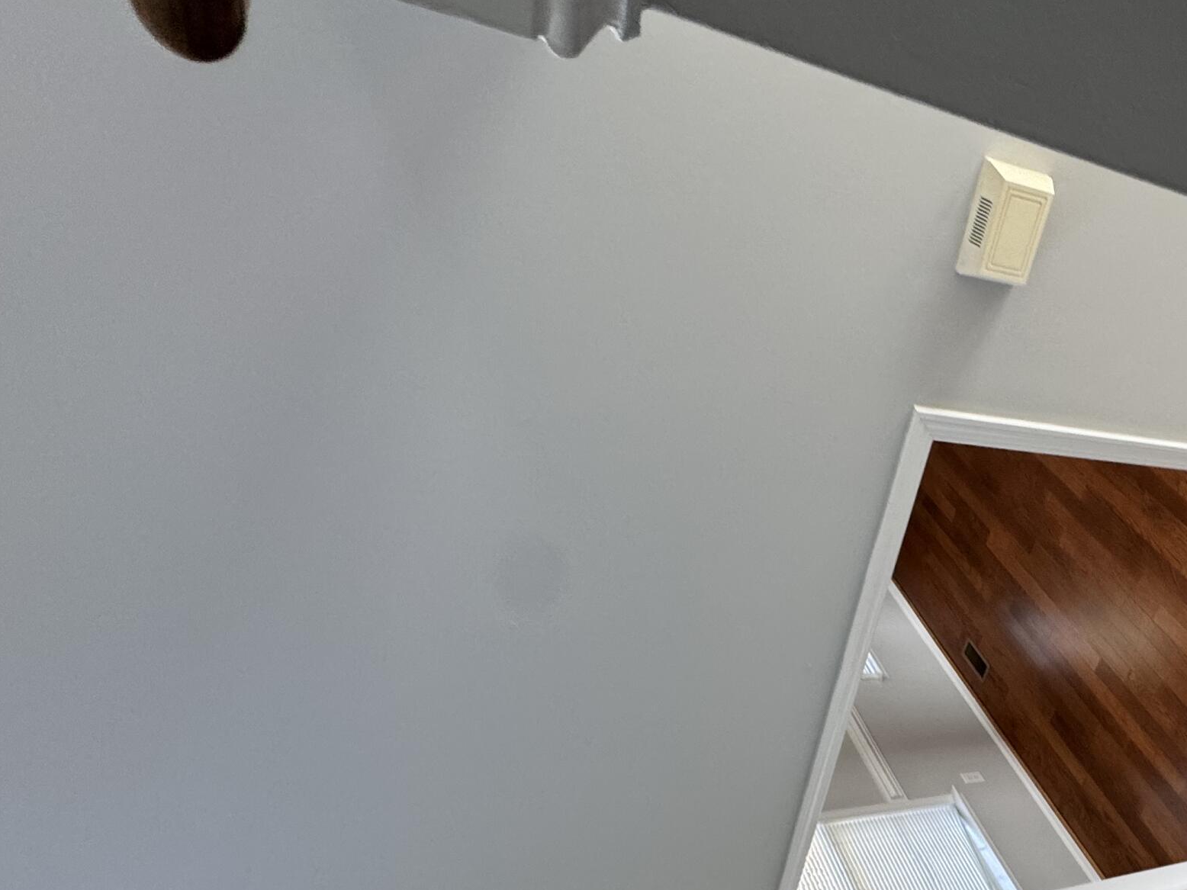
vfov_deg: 48.3
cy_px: 721
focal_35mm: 27
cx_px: 990
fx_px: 926
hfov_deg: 58.9
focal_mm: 2.22
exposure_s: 1/99
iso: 200
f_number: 2.2
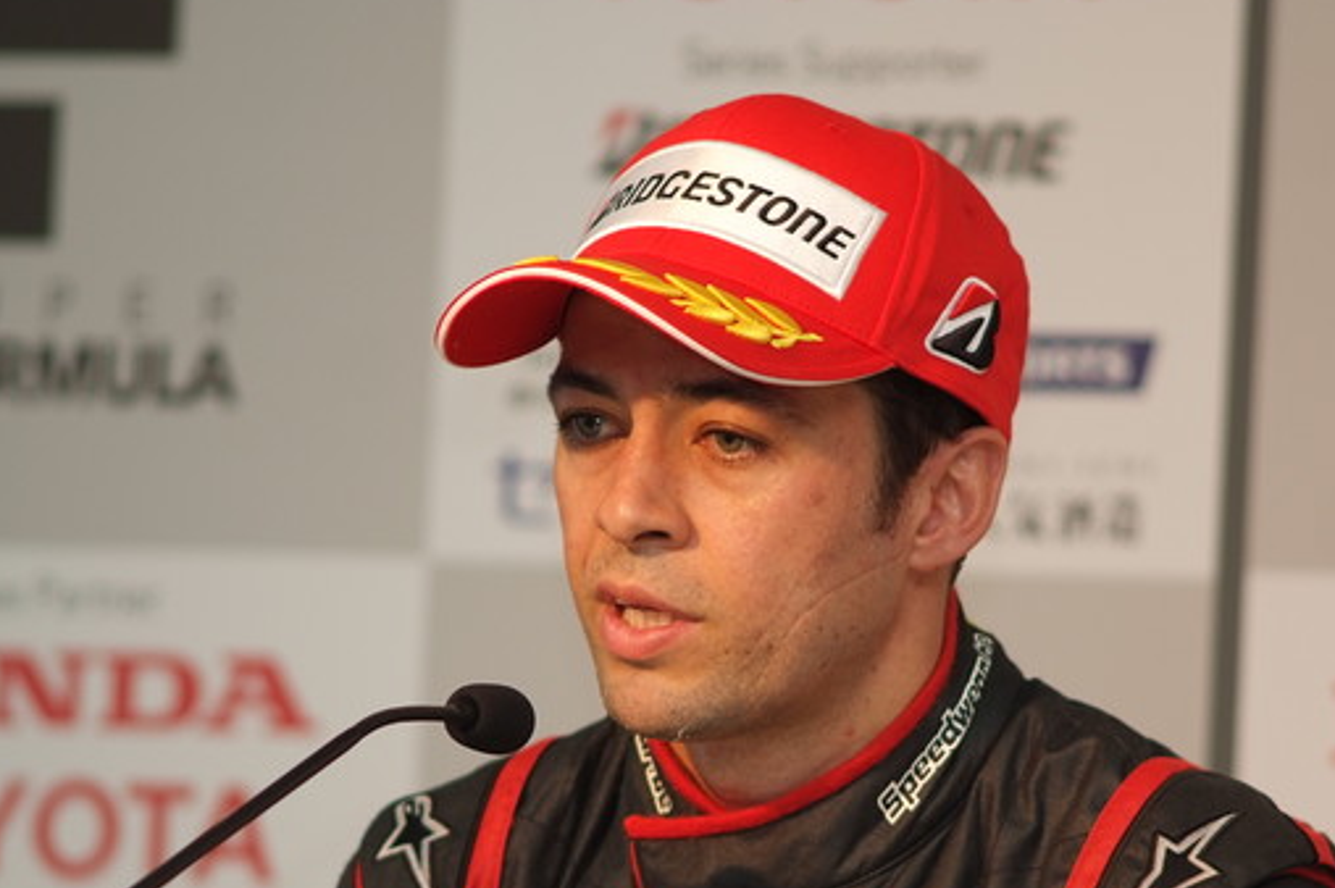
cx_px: 662
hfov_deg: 5.4
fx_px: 14193
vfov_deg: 3.6
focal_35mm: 383
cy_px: 570
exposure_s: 1/125
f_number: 2.8
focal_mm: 180
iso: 400
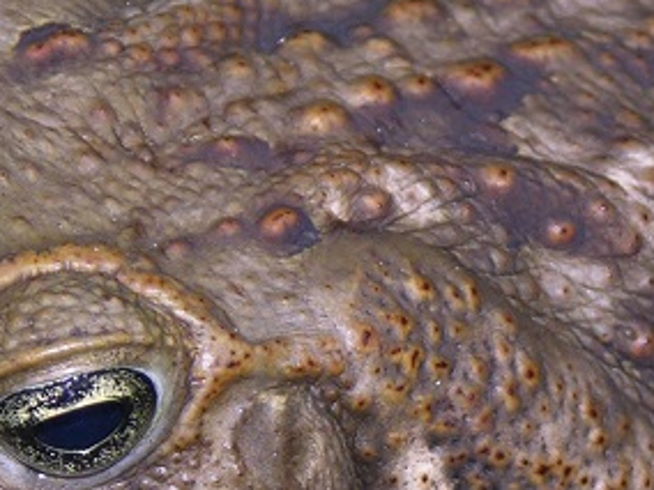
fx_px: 10334
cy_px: 474
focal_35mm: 547
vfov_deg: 2.7
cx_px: 563
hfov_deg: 3.6
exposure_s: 1/253
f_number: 3.9
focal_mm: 37.7
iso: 50
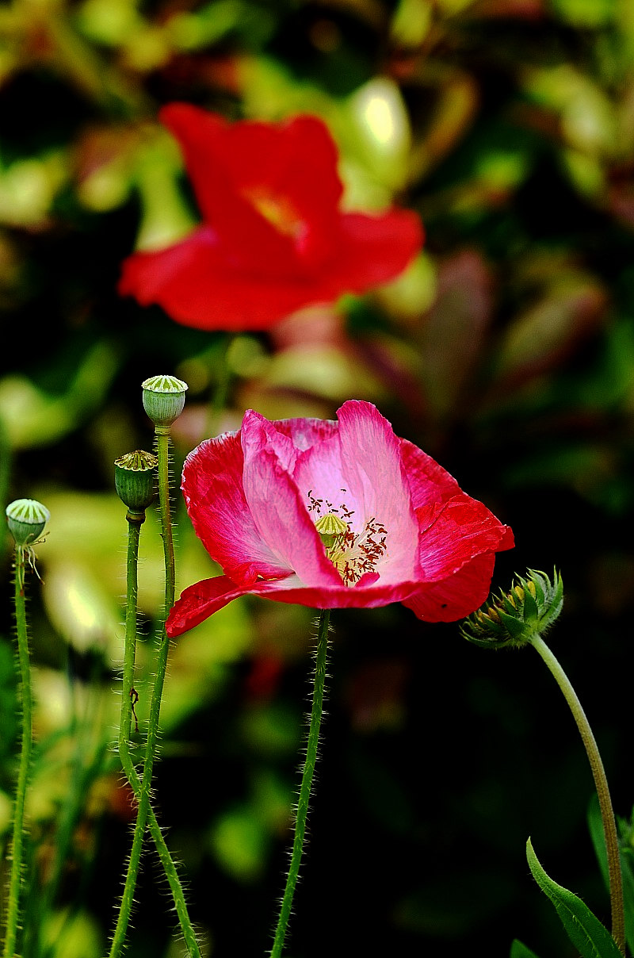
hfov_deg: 5.5
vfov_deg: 8.3
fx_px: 6568
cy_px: 479
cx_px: 317
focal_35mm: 248
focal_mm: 165
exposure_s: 1/640
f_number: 5
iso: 100
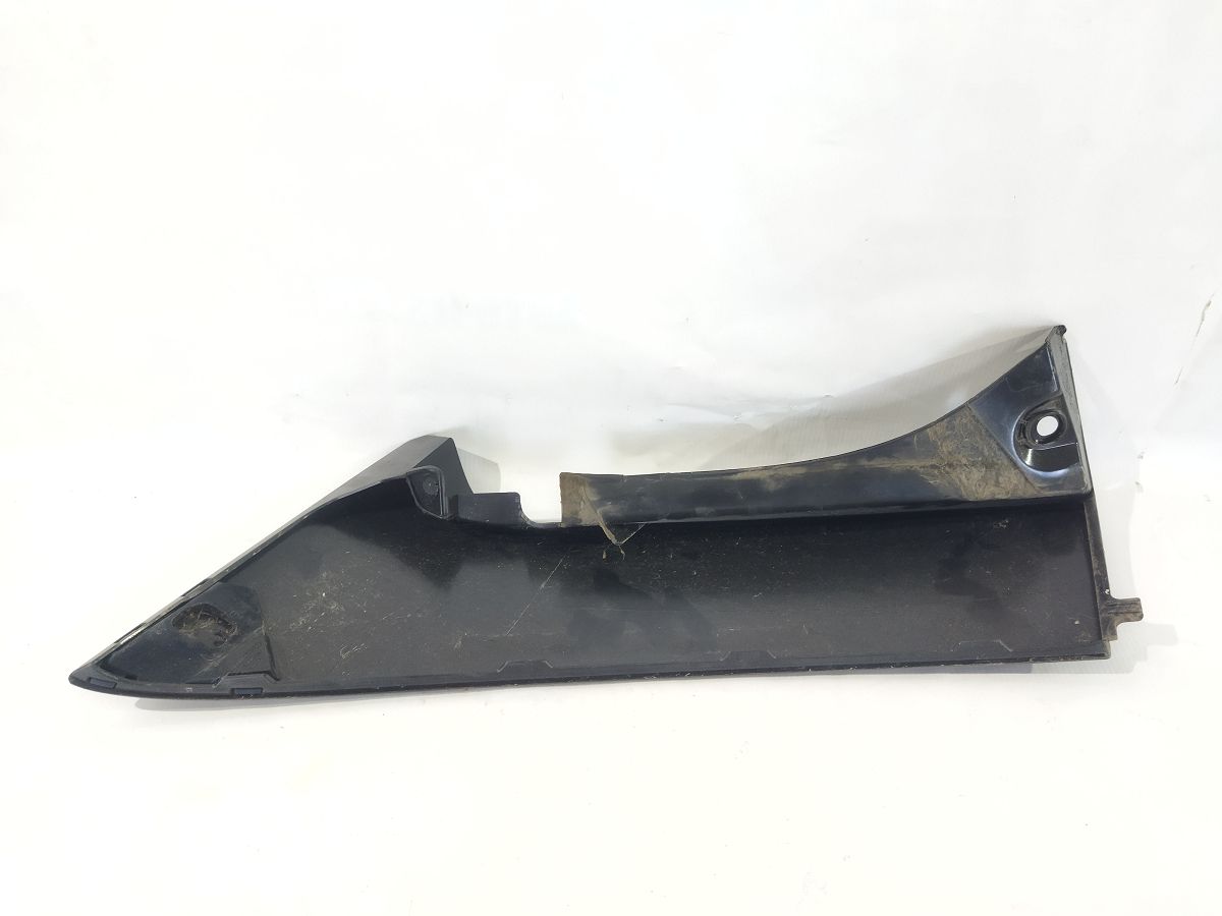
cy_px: 458
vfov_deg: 51.4
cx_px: 611
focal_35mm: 27
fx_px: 953
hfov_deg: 65.3
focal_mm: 4.71
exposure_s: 1/50
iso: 338
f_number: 1.79
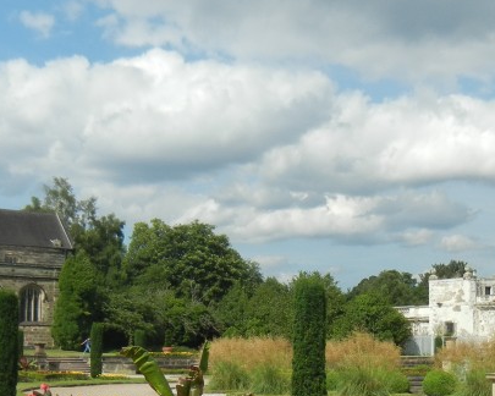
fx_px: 1084
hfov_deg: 25.6
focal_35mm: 74
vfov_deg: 20.5
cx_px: 309
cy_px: 303
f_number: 7
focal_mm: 5.4
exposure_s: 1/560
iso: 160
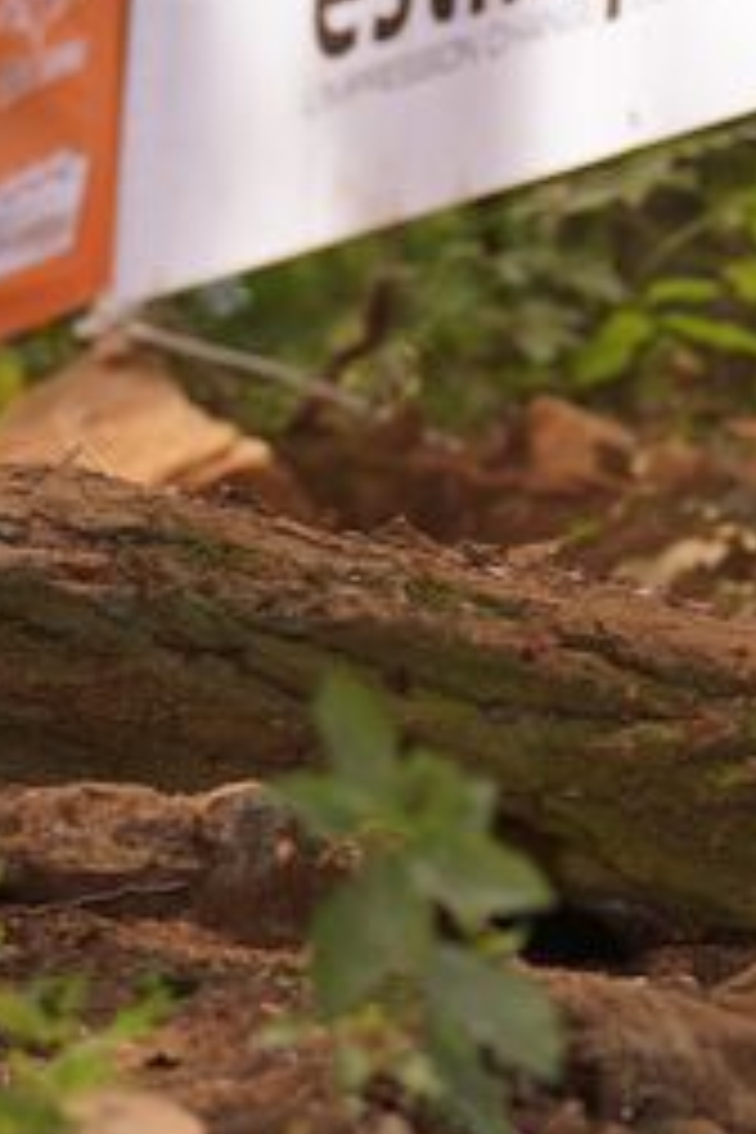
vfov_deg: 4.1
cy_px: 400
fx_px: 15969
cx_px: 1676
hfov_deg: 2.7
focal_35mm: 507
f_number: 2.8
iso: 100
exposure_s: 1/160
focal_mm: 100
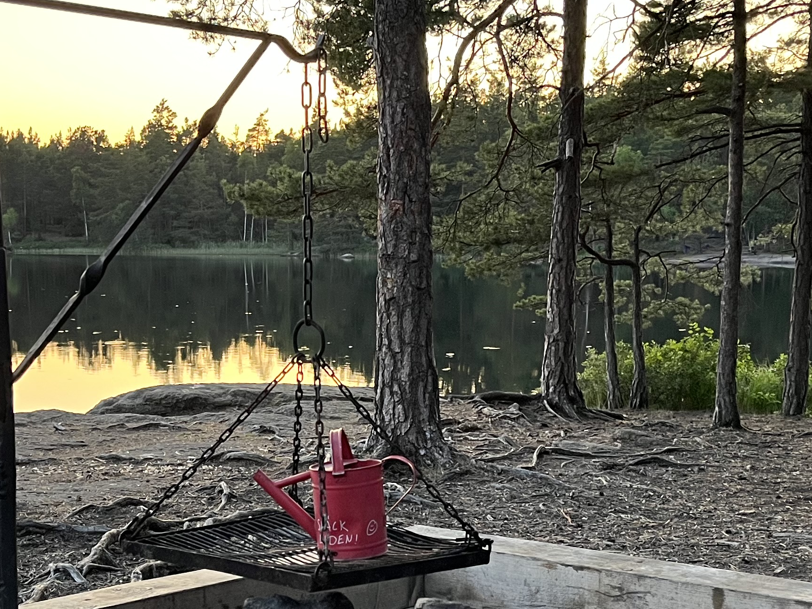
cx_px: 324
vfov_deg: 23.8
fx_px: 1431
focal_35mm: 61
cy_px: 439
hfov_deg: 31.6
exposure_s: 1/86
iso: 125
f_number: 1.6
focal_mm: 5.1
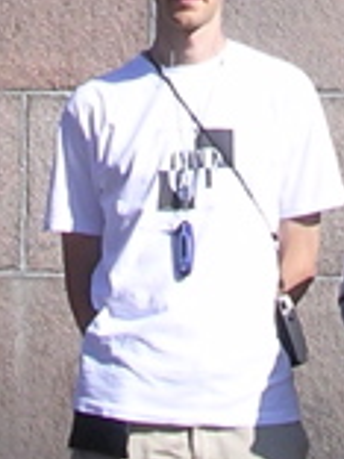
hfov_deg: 6.8
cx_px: 313
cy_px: -497
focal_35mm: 219
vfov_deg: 8.5
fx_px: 2902
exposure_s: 1/227
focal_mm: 5.8
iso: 100
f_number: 5.6
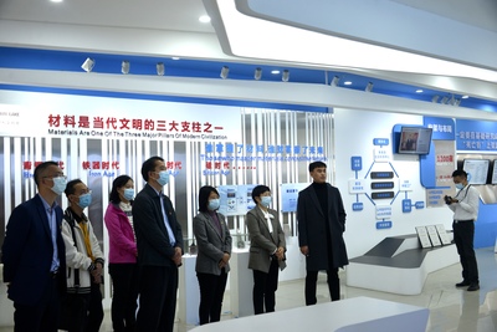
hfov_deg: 48.4
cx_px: 248
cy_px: 166
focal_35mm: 40
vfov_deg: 33.4
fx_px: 552
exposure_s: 1/100
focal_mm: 40
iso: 800
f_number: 5
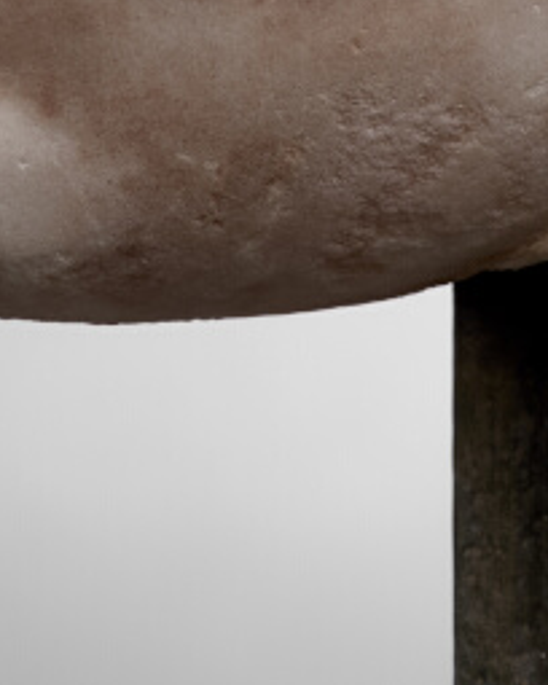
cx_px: 494
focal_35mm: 321
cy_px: -622
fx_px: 6508
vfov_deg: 5.9
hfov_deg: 4.8
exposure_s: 1/125
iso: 200
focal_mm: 80
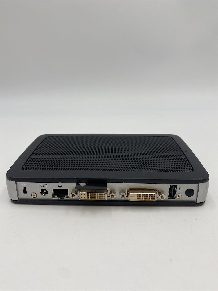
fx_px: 218
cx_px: 109
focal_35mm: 26
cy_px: 146
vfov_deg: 67.3
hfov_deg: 53.1
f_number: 1.8
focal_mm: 4.25
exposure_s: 1/211
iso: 32
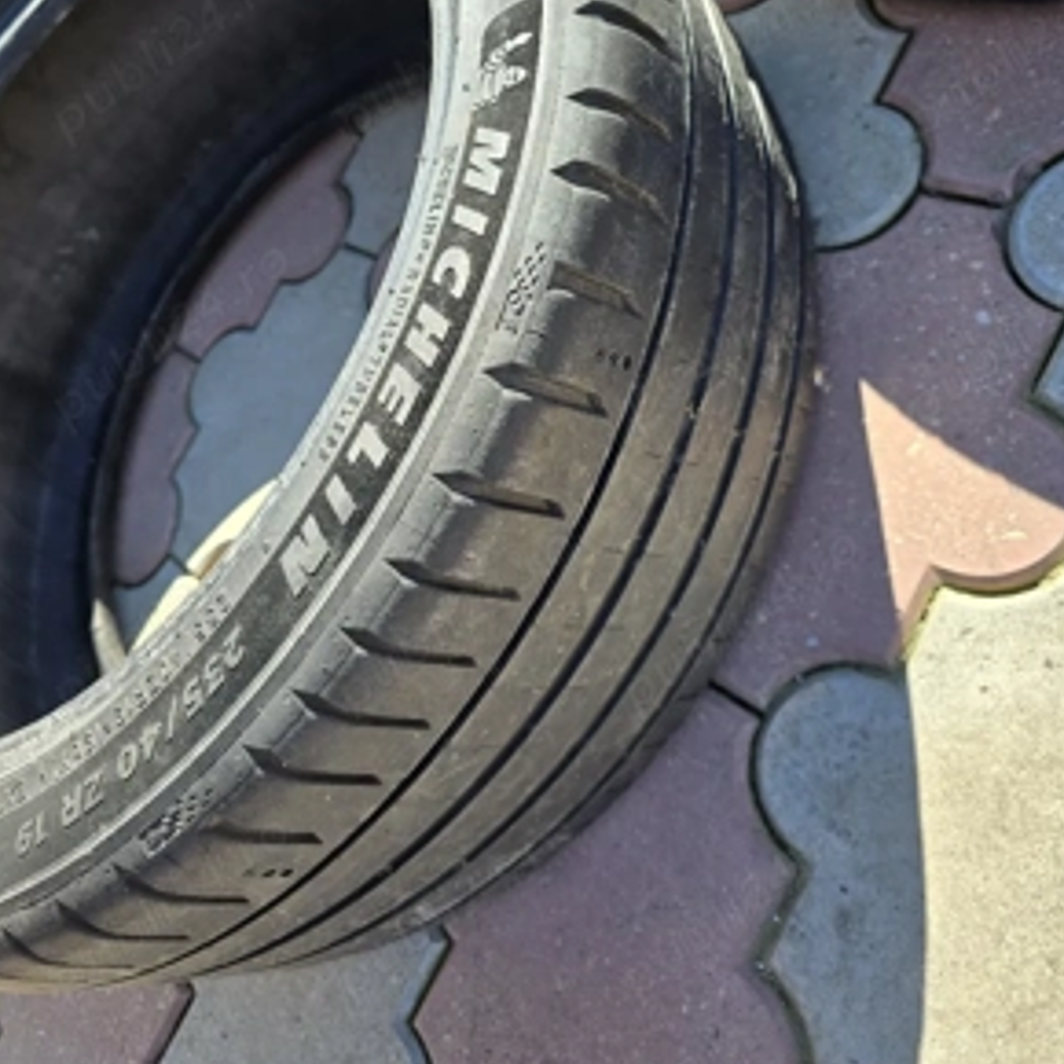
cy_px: 378
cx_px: 528
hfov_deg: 57.3
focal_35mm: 28
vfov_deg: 56.4
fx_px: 974
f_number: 1.7
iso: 12
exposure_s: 1/182
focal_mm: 6.3
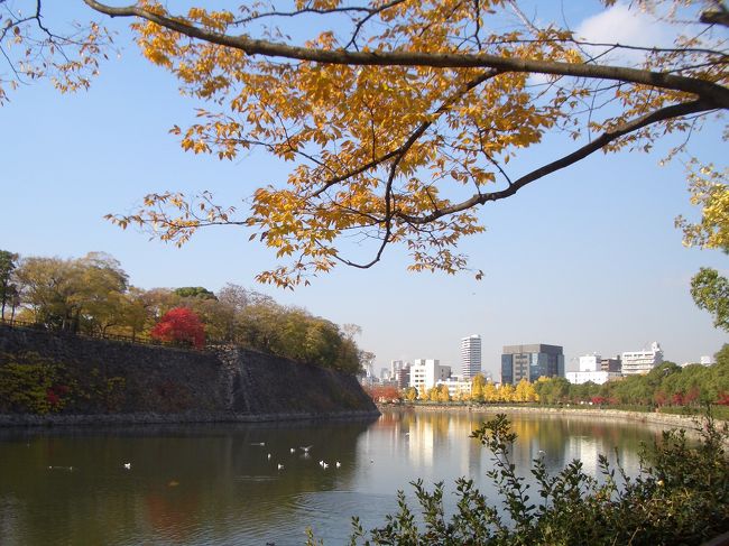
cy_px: 273
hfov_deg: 52.6
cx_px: 364
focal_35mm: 35
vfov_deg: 40.7
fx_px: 737
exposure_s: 1/250
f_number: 4.3
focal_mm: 5.8
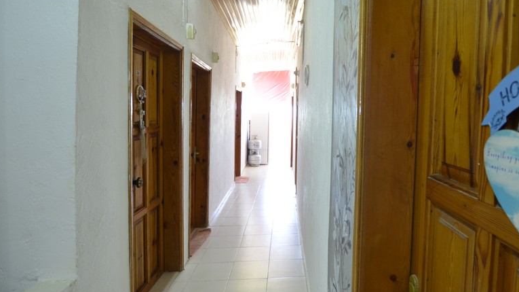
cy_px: 139
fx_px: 289
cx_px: 317
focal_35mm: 21
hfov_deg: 82.6
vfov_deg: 53.5
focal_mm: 10
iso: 800
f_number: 3.5
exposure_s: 1/45
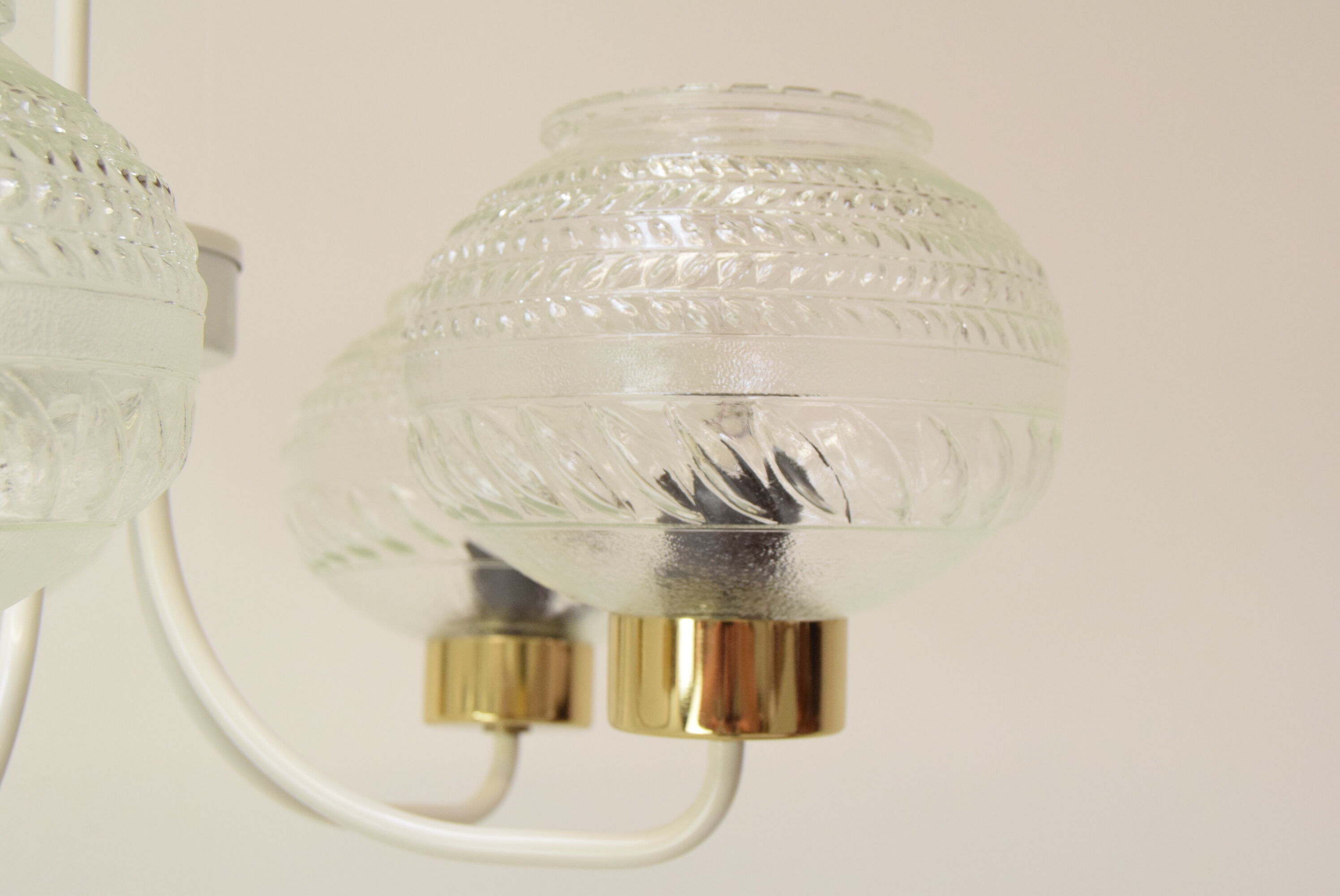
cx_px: 670
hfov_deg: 35.0
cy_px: 448
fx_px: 2123
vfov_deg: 23.8
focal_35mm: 57
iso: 1600
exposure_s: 1/250
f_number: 8
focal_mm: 38
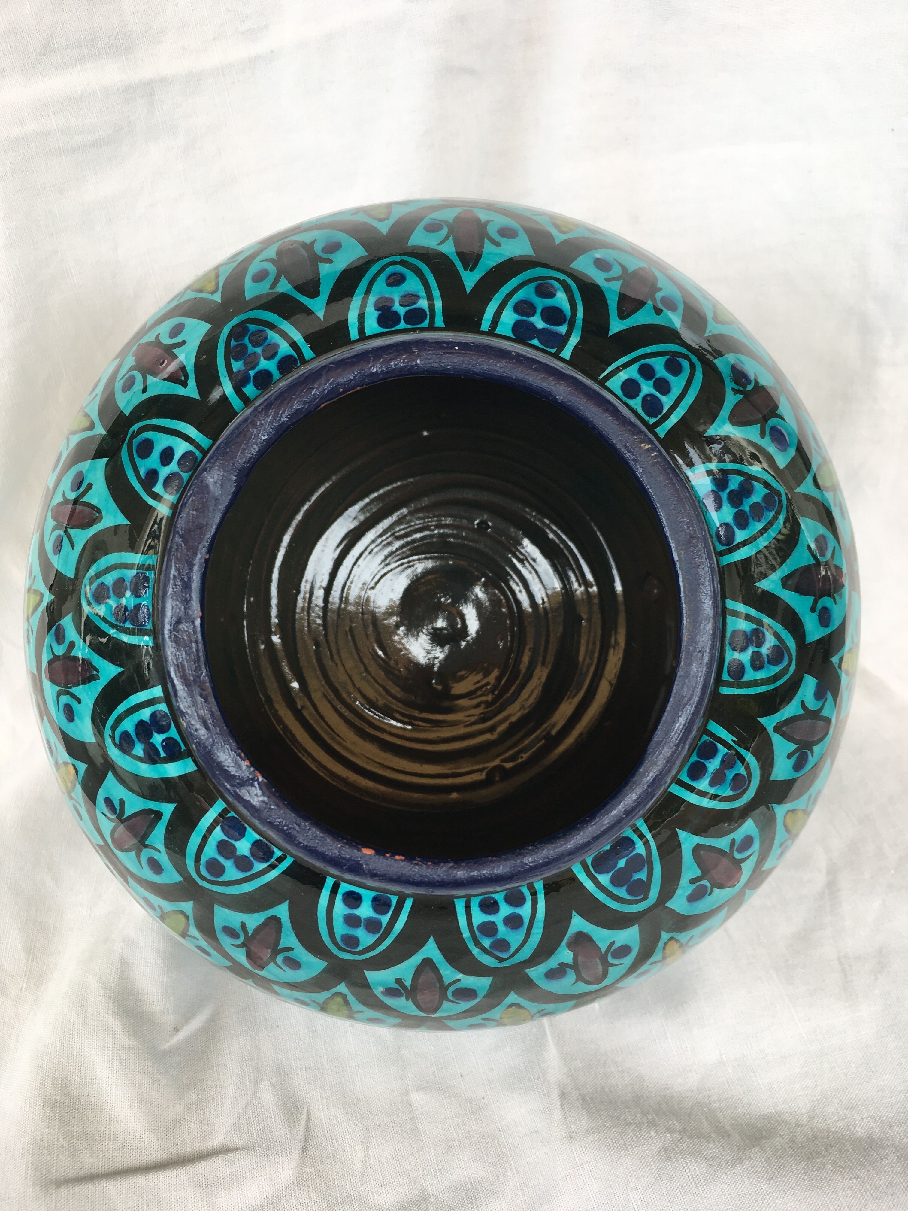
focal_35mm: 29
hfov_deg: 48.2
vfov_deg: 61.7
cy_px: 606
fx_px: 1014
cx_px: 454
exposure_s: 1/182
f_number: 2.2
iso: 25
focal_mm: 4.15
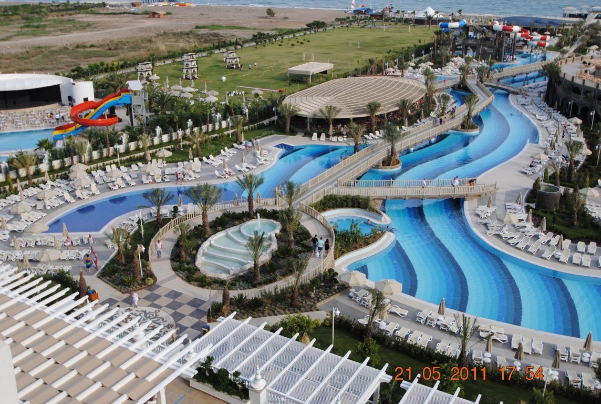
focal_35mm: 36
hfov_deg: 53.0
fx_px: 602
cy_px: 202
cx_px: 300
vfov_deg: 37.0
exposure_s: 1/160
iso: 100
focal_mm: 24
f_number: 6.3
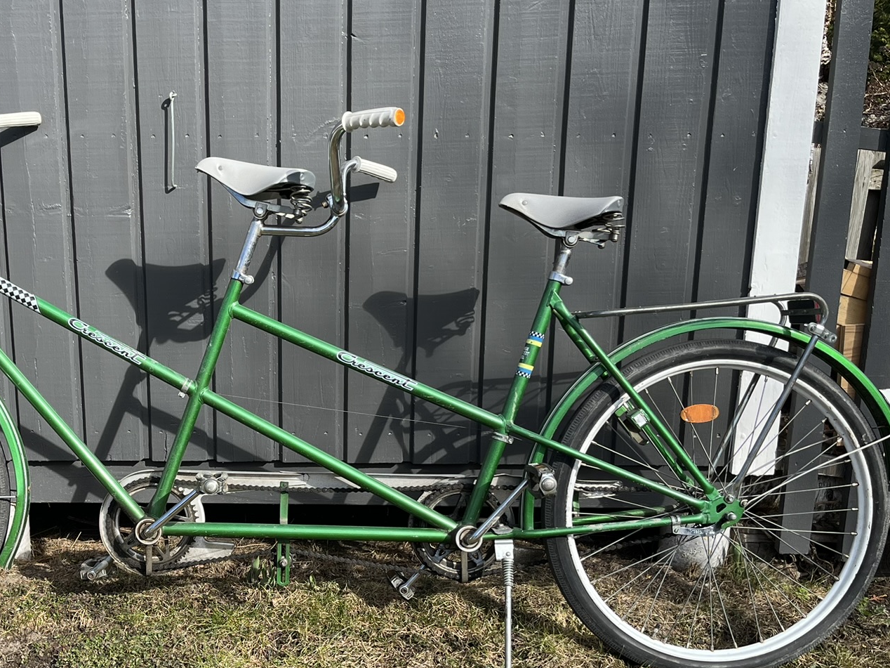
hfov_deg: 43.7
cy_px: 423
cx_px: 250
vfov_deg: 34.2
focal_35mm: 42
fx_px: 1080
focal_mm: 5.1
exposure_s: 1/1695
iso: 50
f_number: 1.6
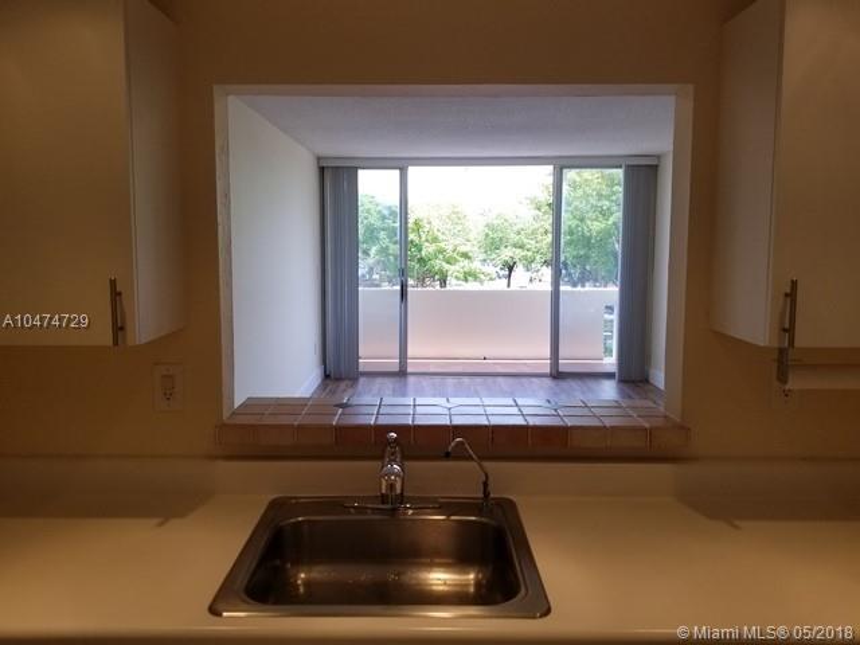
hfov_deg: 67.3
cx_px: 430
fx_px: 646
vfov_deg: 53.1
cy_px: 322
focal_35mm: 26
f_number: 1.7
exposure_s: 1/259
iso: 50
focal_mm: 4.25
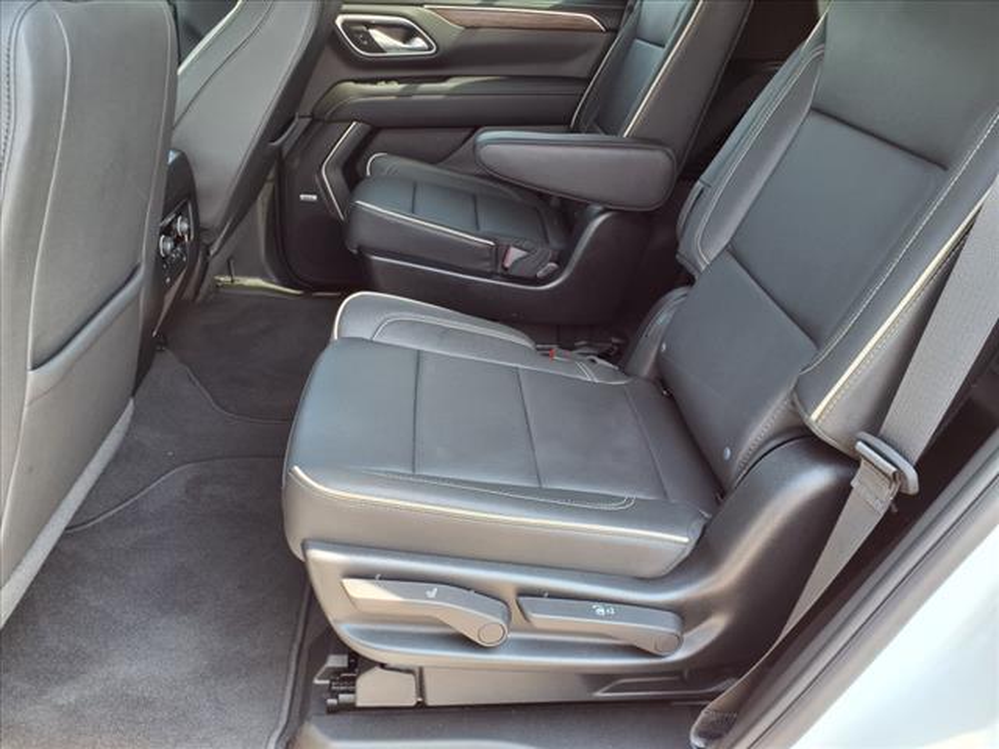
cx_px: 500
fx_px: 779
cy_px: 374
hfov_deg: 65.3
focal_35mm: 27
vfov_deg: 51.4
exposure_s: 1/120
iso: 64
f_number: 1.9
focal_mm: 3.58
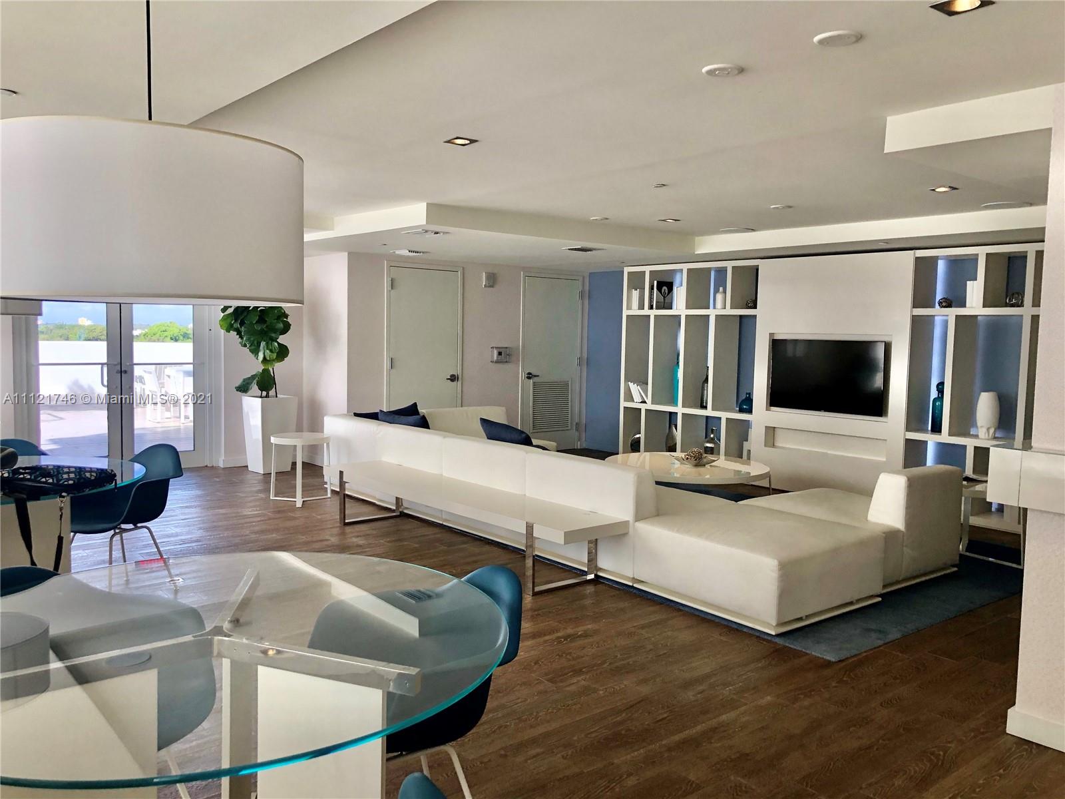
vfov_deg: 49.7
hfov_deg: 63.4
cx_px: 532
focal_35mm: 28
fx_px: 861
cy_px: 400
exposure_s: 1/147
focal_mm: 3.99
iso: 20
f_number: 1.8
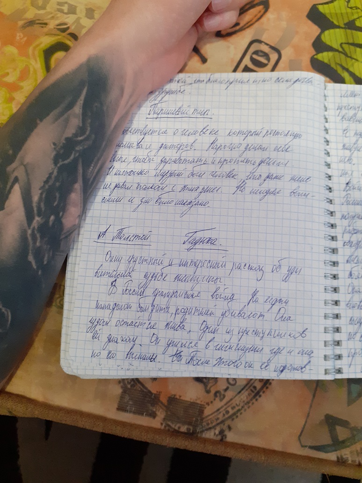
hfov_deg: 51.4
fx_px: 376
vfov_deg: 65.3
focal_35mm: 27
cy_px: 242
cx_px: 181
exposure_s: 1/33
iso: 250
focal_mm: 3.6
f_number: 1.9
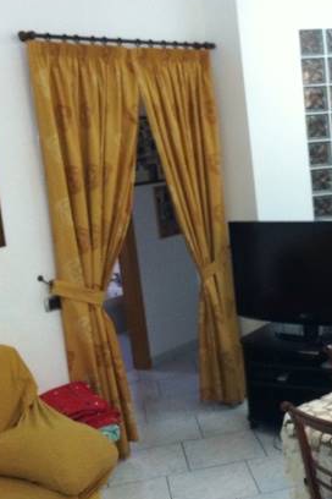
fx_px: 788
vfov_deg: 35.0
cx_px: 342
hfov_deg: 22.7
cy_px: 262
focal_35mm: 57
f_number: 2.8
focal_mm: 3.85
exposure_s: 1/15
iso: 250
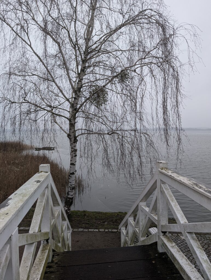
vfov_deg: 71.5
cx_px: 106
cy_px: 140
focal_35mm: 24
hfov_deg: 56.9
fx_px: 195
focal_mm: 6.9
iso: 26
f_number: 1.68
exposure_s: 1/23.8
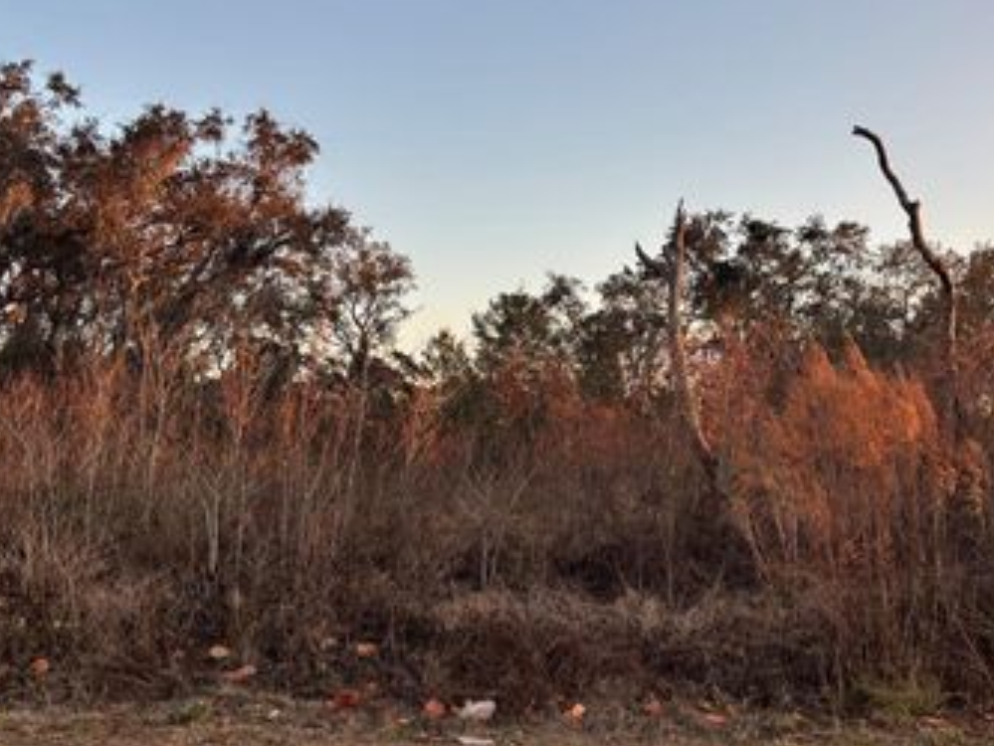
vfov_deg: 36.8
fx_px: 1120
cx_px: 612
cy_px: 357
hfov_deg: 47.5
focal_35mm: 39
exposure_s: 1/416
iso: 50
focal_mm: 5.96
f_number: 1.6
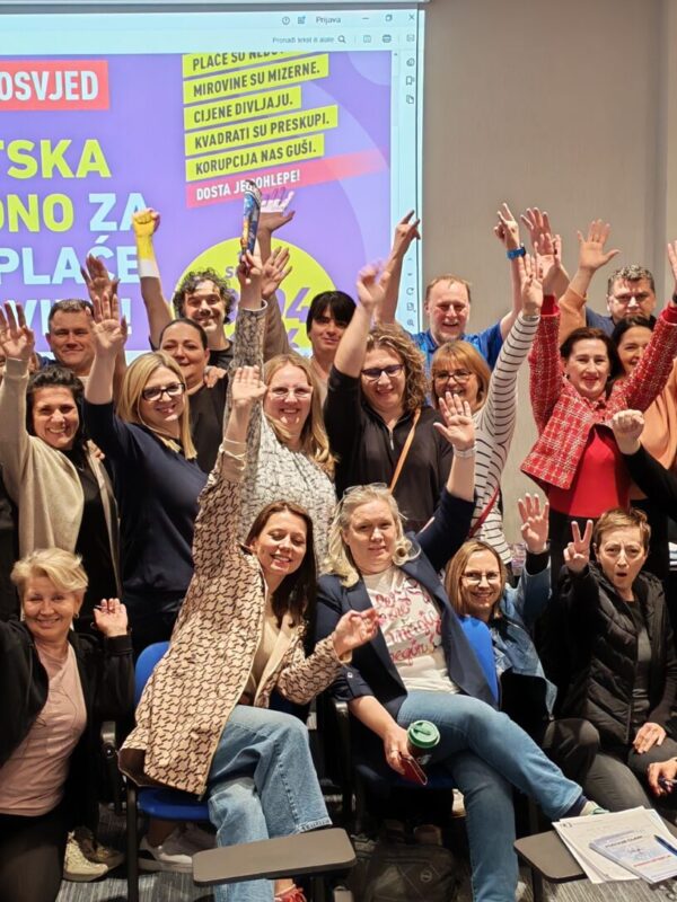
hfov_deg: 51.4
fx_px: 704
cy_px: 451
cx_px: 338
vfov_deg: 65.3
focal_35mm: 27
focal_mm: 6.12
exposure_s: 1/50
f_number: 1.9
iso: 800
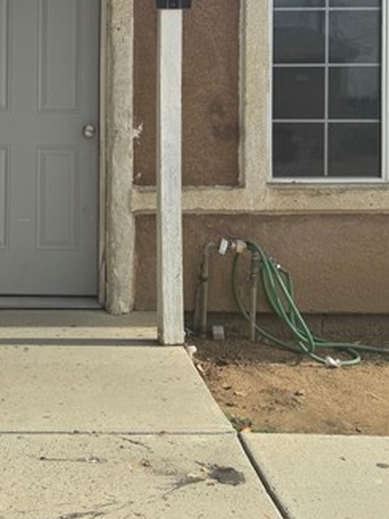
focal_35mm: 47
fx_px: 705
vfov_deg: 39.4
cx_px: 56
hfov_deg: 29.8
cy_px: 132
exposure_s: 1/3802
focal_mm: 6.76
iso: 80
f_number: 1.78
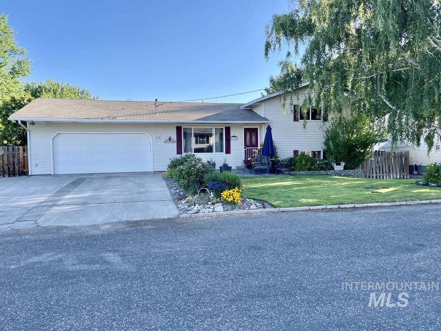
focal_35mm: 26
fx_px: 331
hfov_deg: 67.3
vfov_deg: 53.1
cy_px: 166
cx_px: 220
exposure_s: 1/947
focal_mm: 4.2
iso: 32
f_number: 1.6
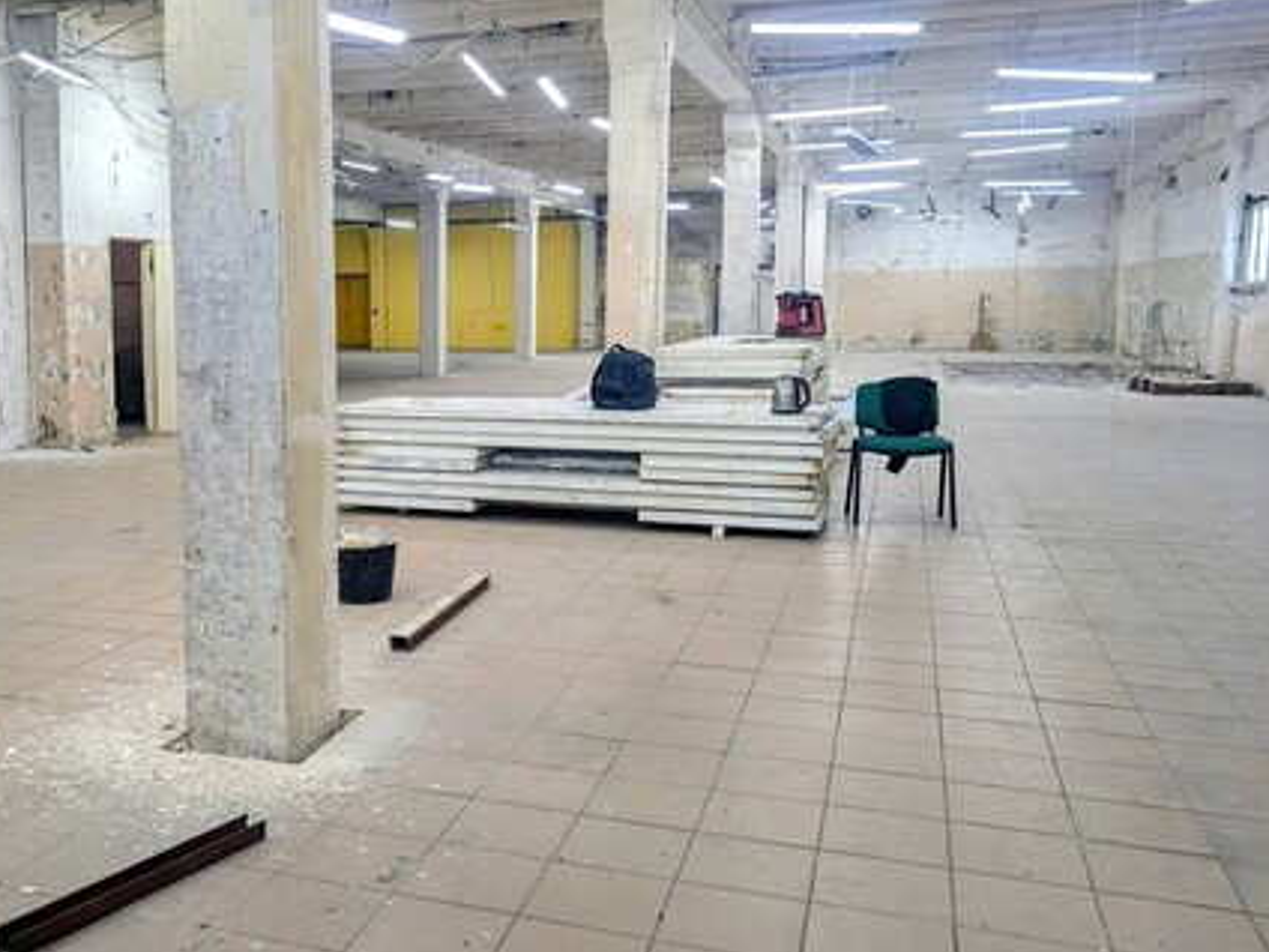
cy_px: 455
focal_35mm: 34
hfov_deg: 52.5
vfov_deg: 41.8
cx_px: 380
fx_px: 1246
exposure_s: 1/94.7
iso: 73
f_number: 1.68
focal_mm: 6.9
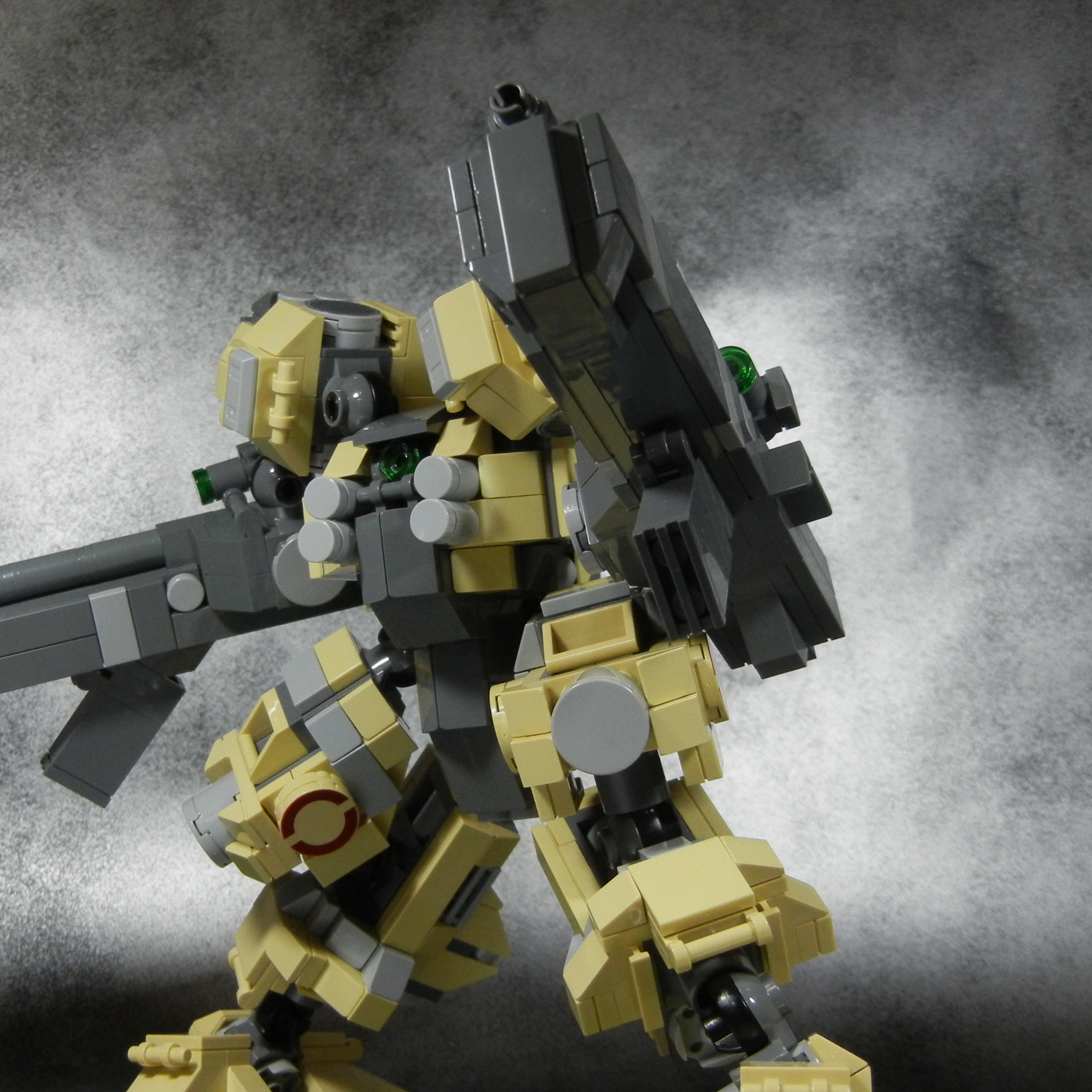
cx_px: 347
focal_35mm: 61
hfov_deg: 27.9
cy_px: 618
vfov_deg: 28.1
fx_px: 2177
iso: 400
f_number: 3.8
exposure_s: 1/81.3
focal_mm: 8.1
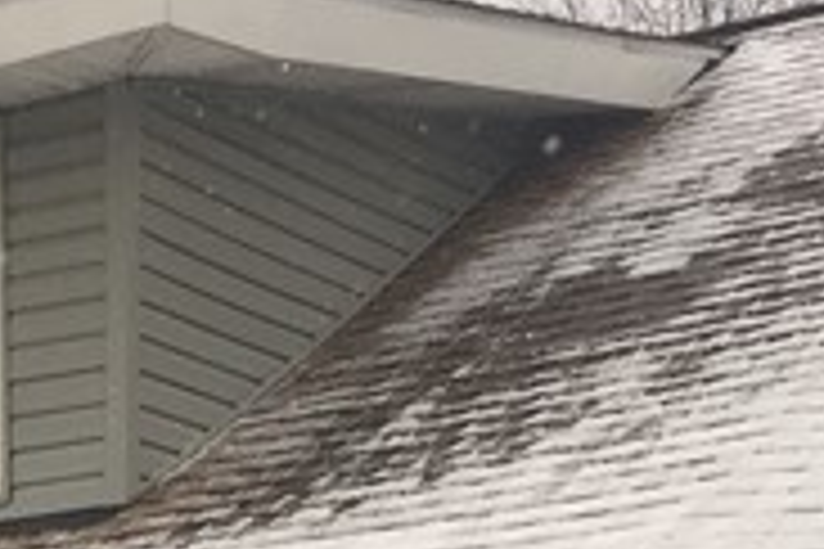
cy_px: 1138
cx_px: -77
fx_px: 3868
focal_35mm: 169
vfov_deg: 7.7
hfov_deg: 12.0
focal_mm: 4.15
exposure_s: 1/1364
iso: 40
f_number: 2.2
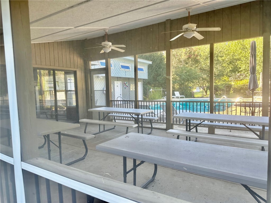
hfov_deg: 71.6
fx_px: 188
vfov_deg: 56.8
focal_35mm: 24
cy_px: 102
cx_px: 136
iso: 125
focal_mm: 6.86
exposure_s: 1/169
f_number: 1.78
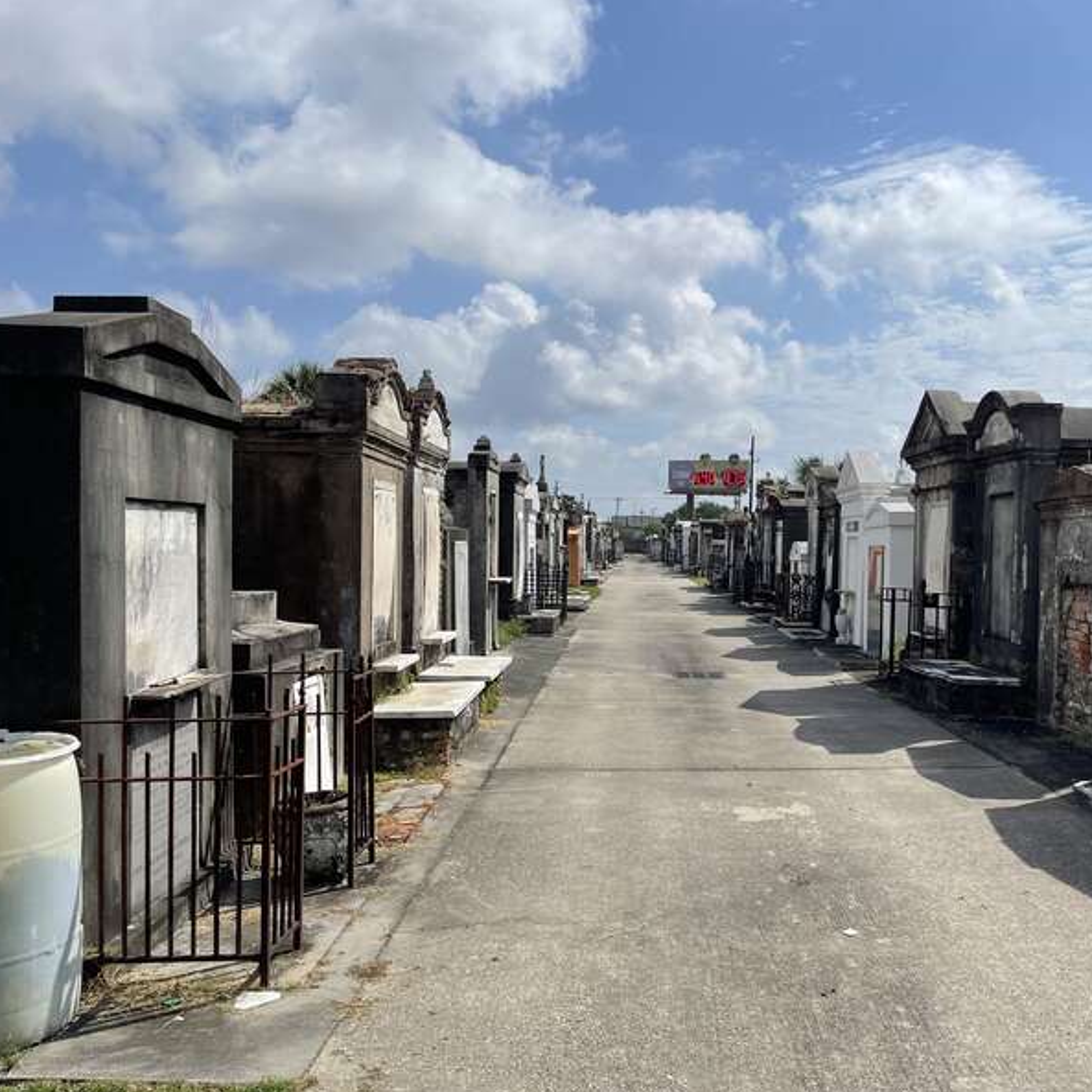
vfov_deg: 52.5
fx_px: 1106
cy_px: 549
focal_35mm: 31
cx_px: 687
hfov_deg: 51.9
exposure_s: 1/7813
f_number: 1.6
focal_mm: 4.2
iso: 32
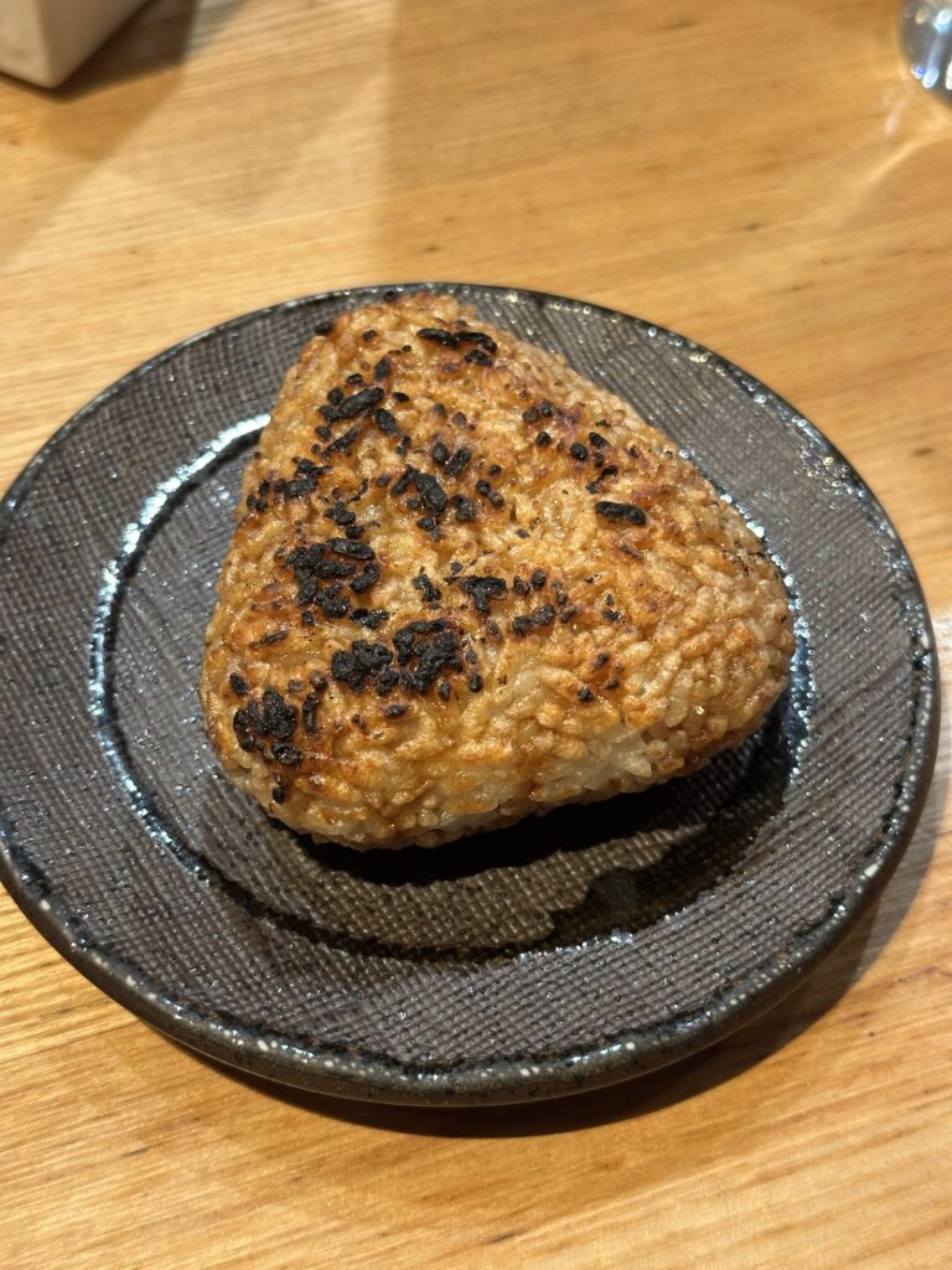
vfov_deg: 39.7
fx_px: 1760
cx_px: 476
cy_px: 635
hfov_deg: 30.3
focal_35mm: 48
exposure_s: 1/50
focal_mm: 6.86
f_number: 1.78
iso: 200
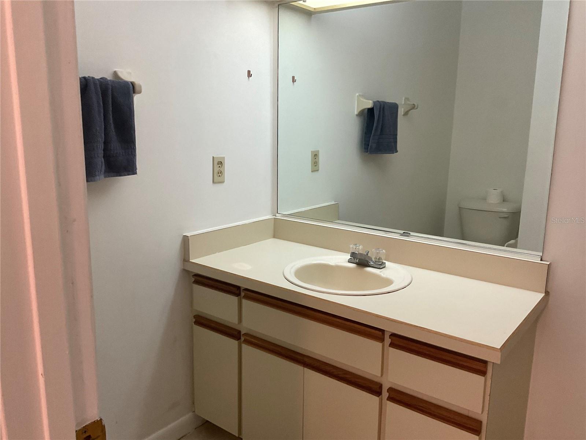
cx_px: 293
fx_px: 491
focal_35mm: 29
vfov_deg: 48.2
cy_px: 220
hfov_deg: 61.7
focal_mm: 3
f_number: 1.8
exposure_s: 1/60
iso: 125
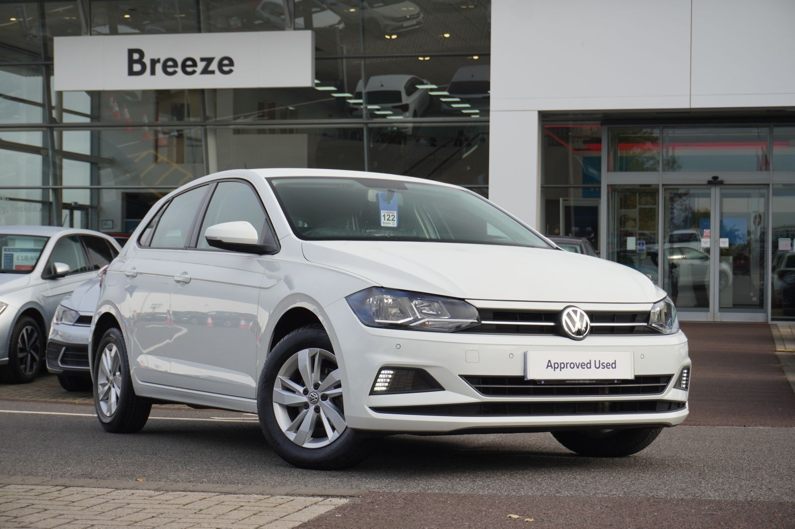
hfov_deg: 31.2
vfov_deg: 21.0
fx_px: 1423
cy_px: 264
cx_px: 398
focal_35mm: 64
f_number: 5.6
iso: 100
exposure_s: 1/160
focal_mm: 43
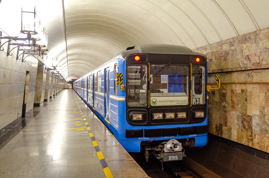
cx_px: 134
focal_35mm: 33
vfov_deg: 39.8
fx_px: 246
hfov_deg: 57.3
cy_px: 89
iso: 640
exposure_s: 1/30
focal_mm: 22
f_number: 3.8
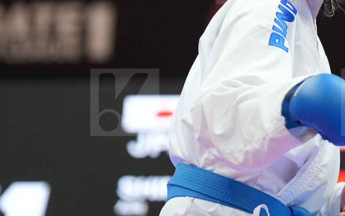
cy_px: -29
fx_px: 5135
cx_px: 376
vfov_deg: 2.4
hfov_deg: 3.8
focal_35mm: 546
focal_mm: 163
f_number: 2.8
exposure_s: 1/1000
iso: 2000
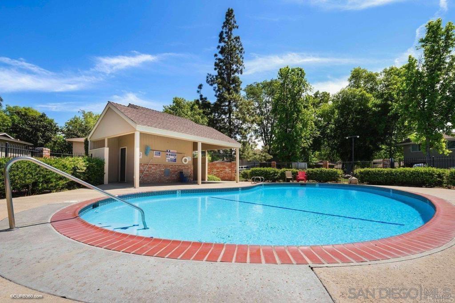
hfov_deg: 100.4
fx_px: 190
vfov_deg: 77.3
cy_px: 152
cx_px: 228
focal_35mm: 15
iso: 250
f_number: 8
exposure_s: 1/250
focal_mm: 10
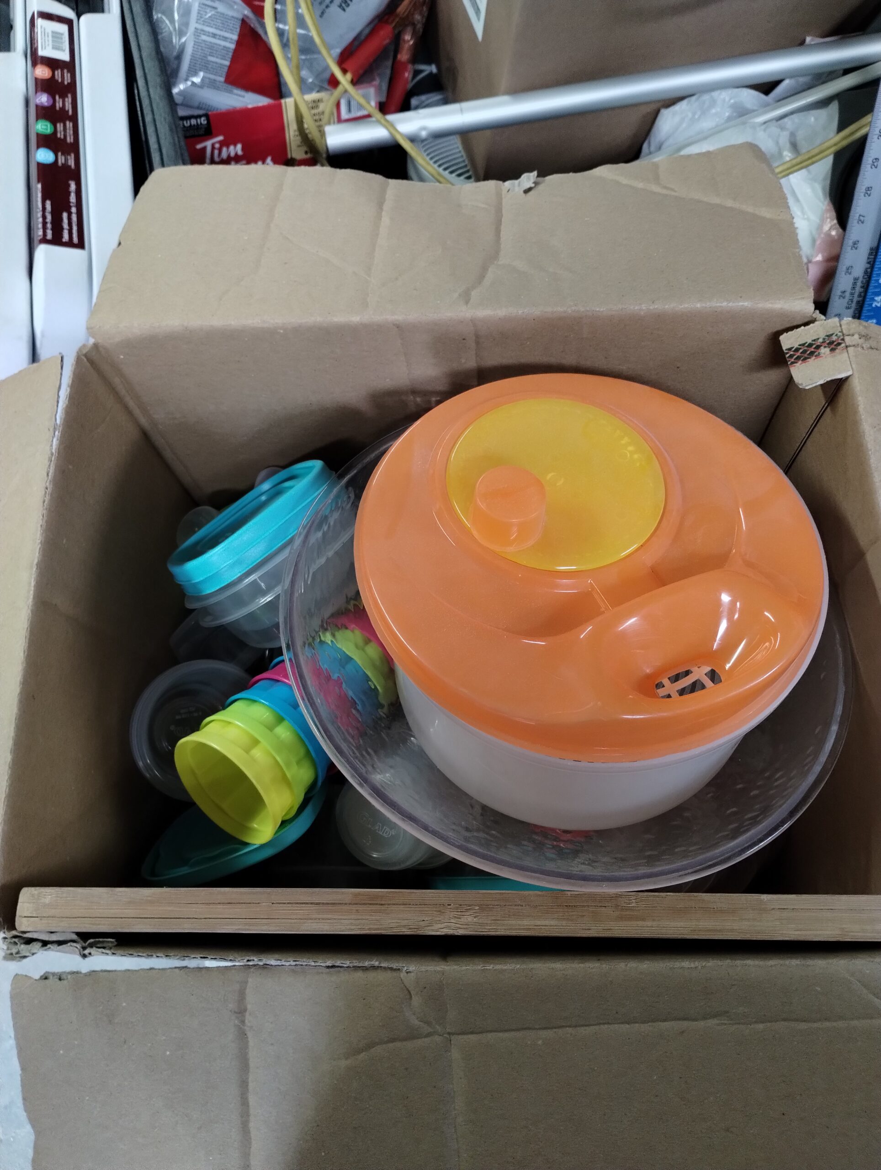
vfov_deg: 63.4
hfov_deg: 49.9
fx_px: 948
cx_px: 440
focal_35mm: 28
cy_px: 585
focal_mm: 4.27
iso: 663
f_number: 1.8
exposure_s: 1/30
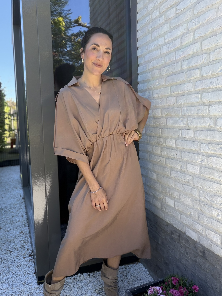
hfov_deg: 46.8
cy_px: 148
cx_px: 111
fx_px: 257
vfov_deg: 60.0
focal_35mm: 30
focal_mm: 2.71
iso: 32
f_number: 1.9
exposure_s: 1/248
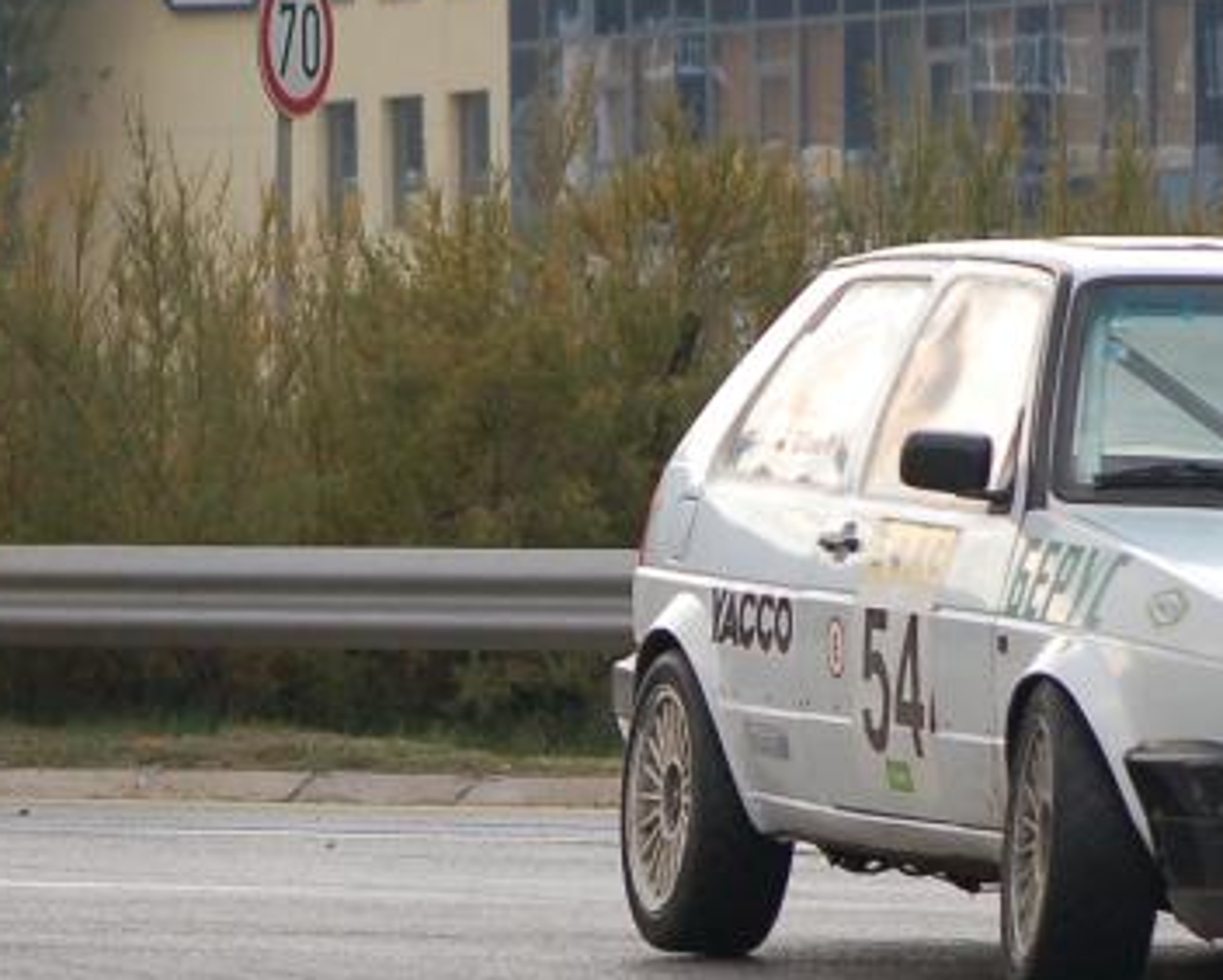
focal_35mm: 417
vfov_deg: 3.7
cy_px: 693
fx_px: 15102
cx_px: 678
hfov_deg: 4.6
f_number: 4.8
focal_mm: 102
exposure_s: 1/1000
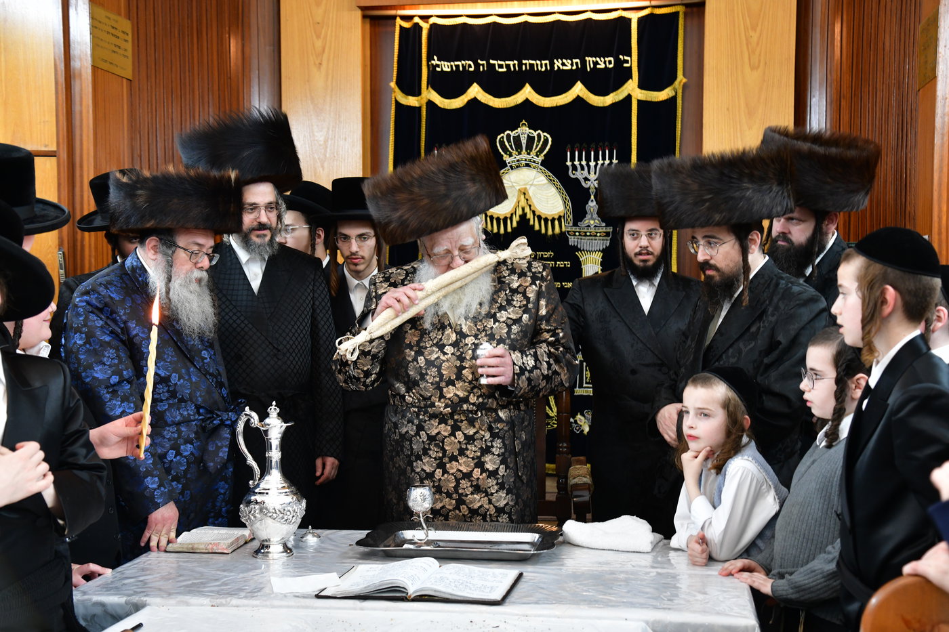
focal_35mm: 48
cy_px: 316
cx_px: 474
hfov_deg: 41.1
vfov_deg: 28.1
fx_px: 1265
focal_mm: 48
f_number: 5.6
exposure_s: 1/100
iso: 1600
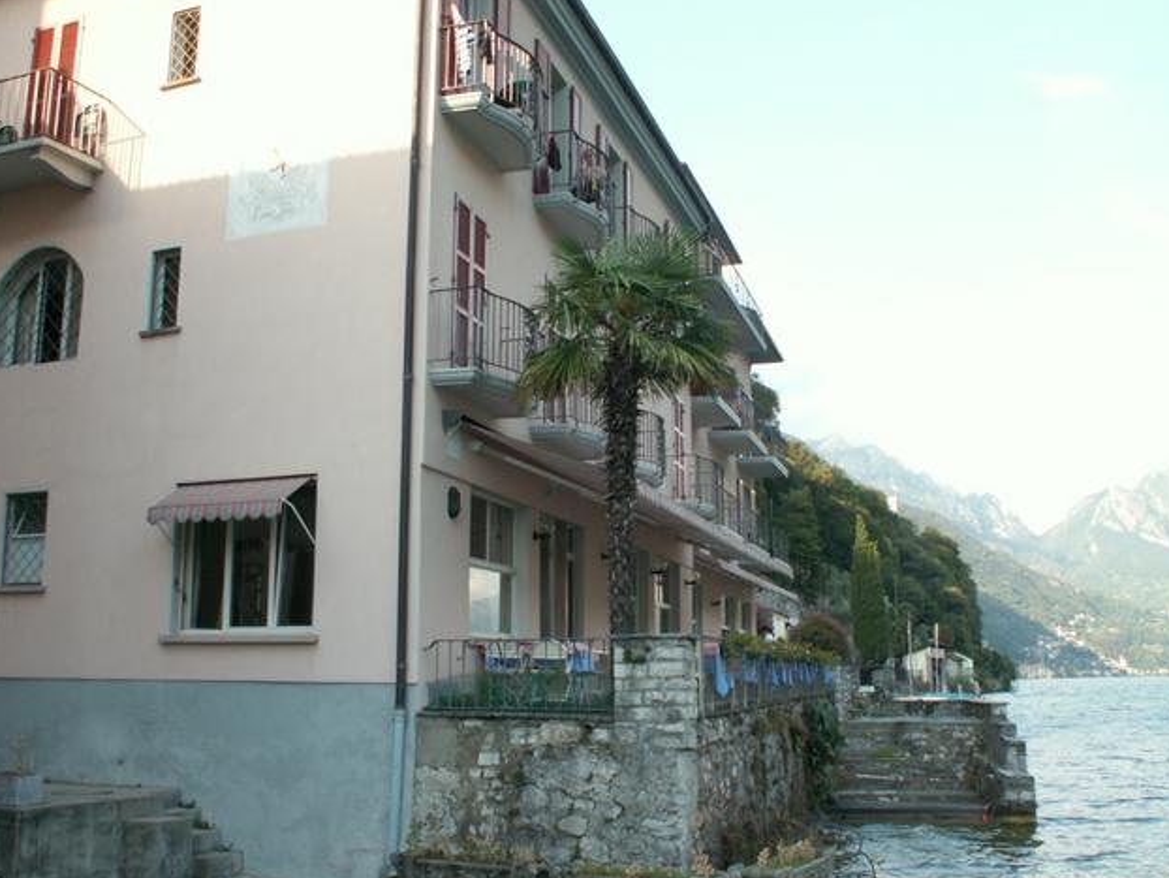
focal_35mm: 36
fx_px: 1216
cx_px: 592
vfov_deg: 39.7
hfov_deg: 51.3
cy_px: 432
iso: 50
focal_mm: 5.86
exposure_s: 1/80
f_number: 4.5
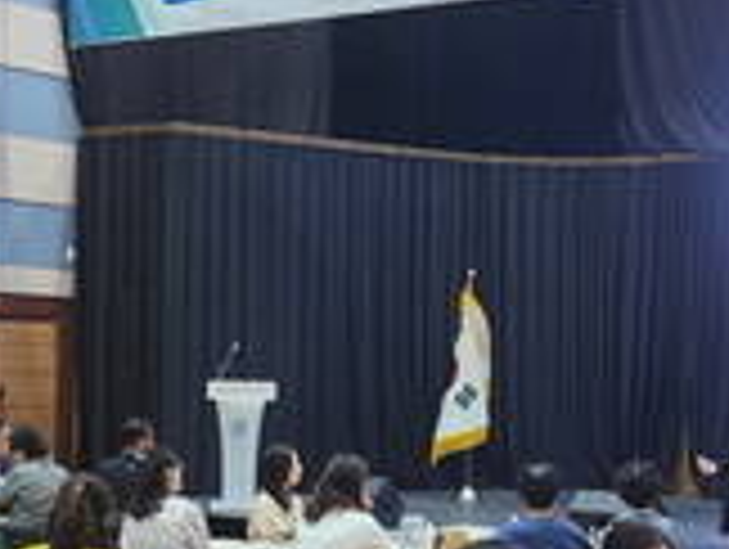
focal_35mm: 85
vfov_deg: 17.2
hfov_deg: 22.9
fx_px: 1793
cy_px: 454
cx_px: 284
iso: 100
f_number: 1.8
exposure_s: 1/60
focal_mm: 5.4
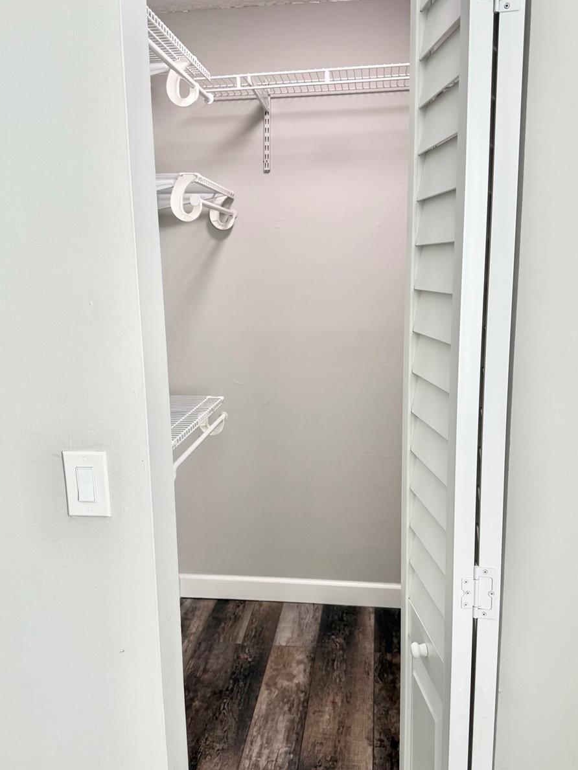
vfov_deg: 58.3
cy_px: 414
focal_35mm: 31
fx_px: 690
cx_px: 280
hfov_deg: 45.4
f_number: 1.78
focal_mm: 6.76
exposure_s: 1/121
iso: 100
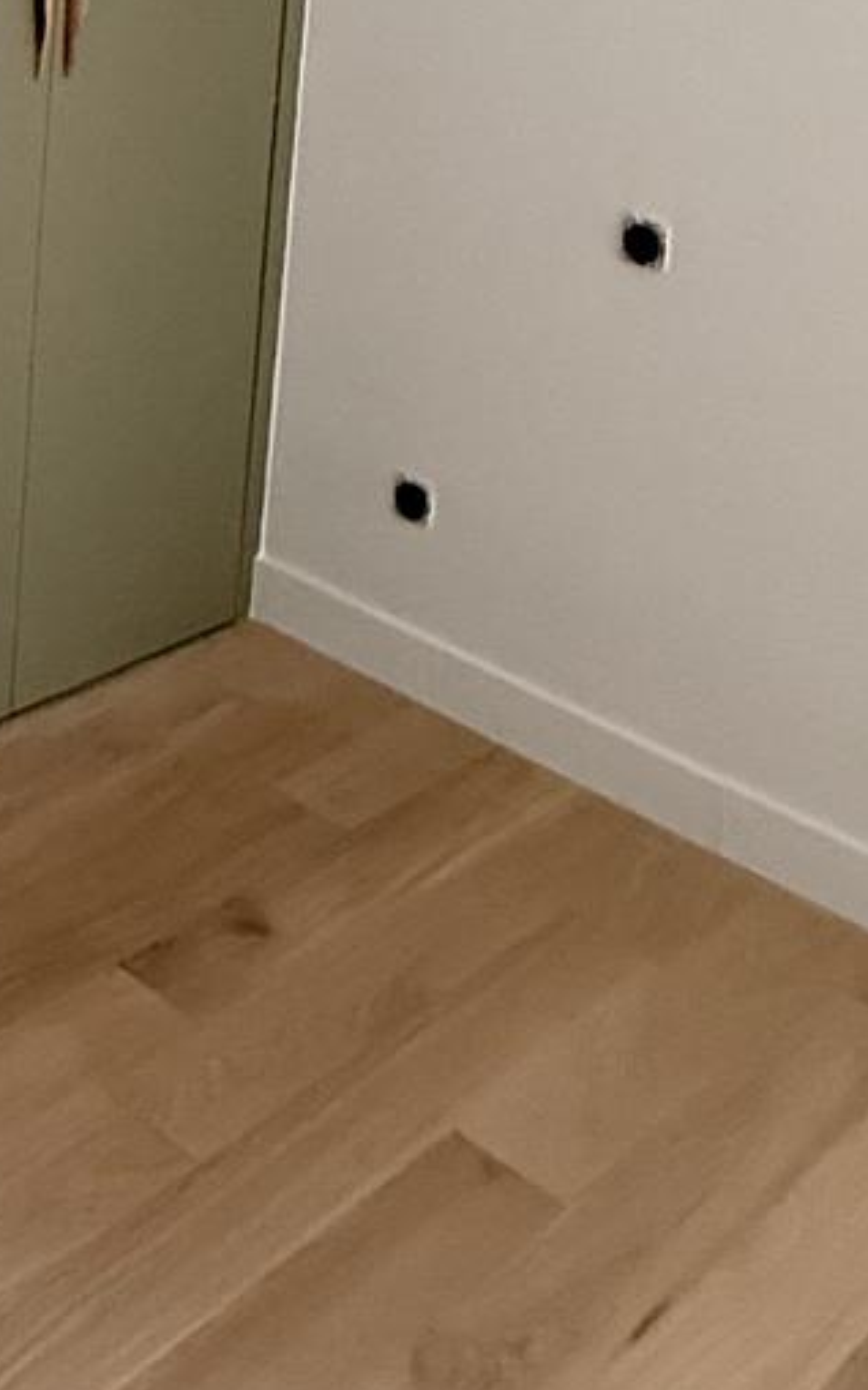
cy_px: -104
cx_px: 3
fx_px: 2120
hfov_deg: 22.3
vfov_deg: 32.4
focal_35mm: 56
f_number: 2.2
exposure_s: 1/50
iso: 1000
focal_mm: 2.22
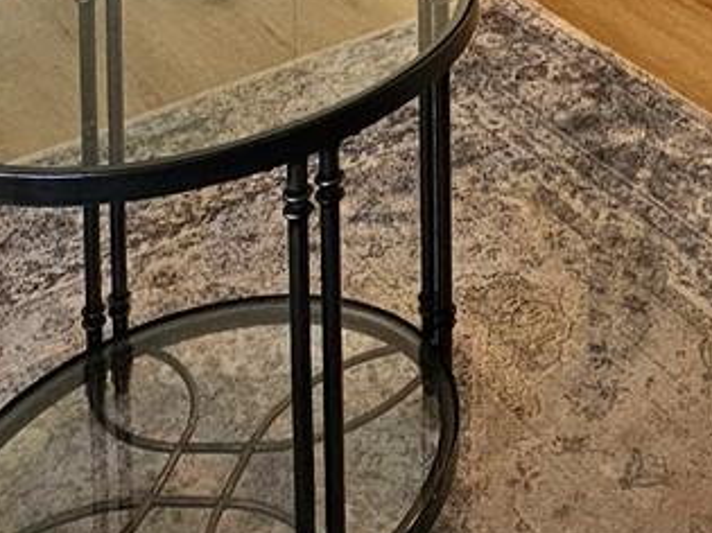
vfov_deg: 15.5
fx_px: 1357
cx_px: 597
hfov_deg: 28.6
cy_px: -648
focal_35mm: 66
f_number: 2.2
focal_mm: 2.2
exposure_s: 1/60
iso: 320
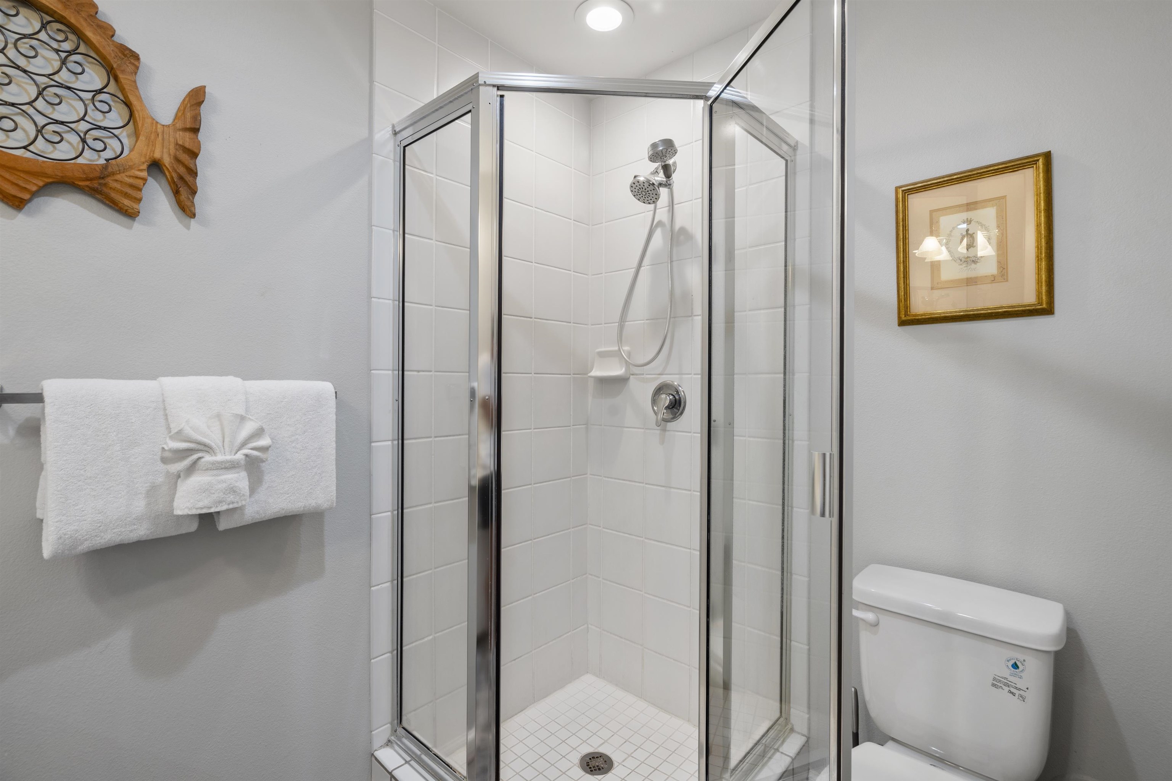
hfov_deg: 96.7
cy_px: 390
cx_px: 586
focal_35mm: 16
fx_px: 521
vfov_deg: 73.7
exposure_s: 1/6
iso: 100
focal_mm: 16
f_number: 8
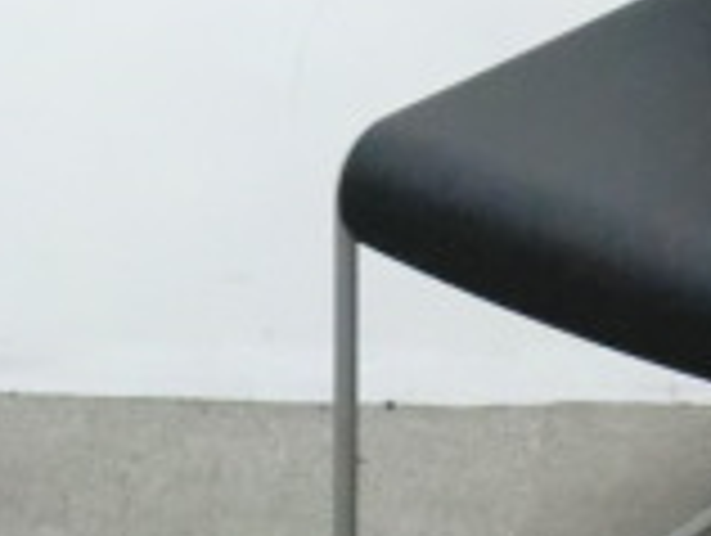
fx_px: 3744
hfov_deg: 10.6
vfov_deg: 8.2
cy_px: 63
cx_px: 958
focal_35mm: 182
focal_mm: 8.2
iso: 800
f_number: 4.3
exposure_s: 1/40
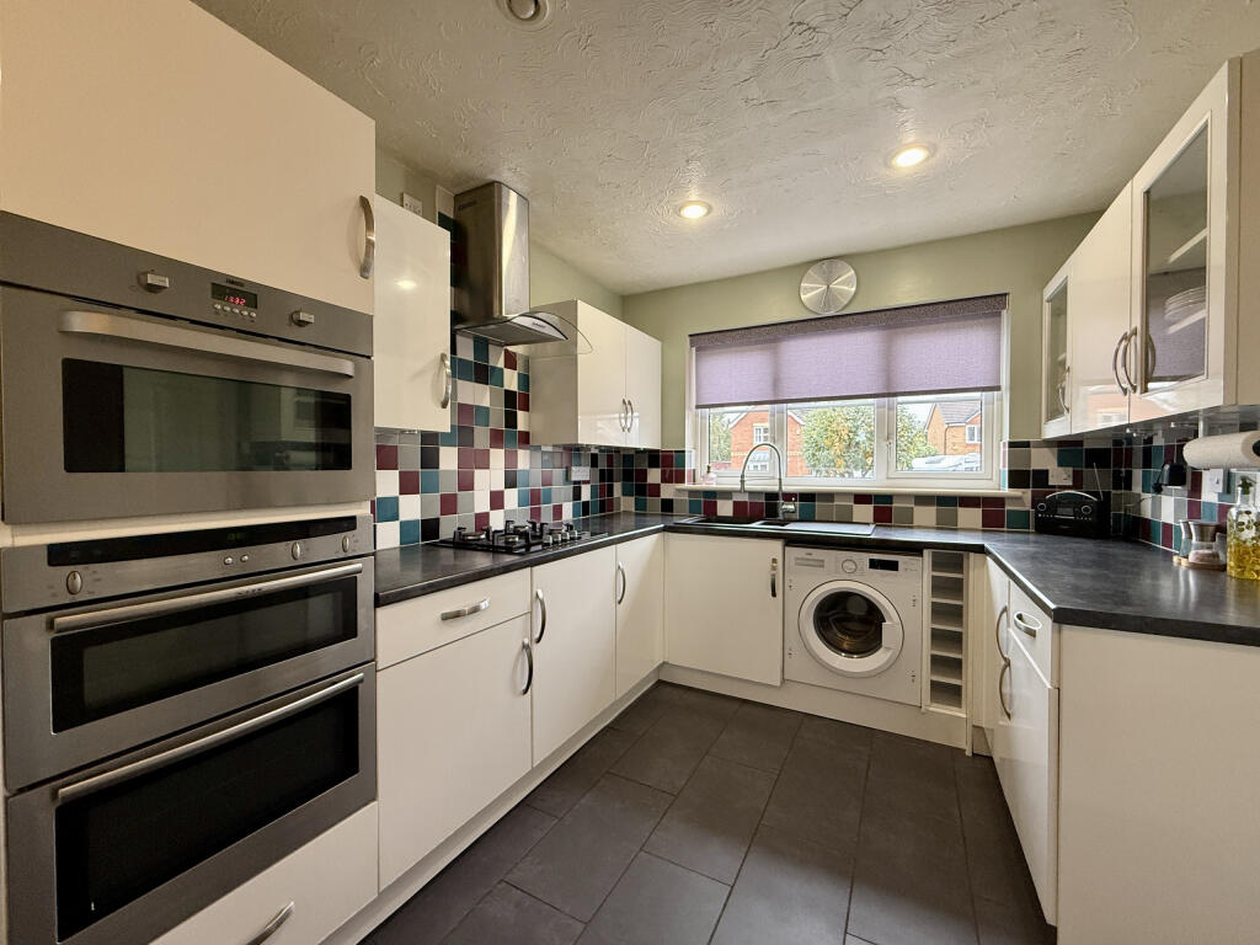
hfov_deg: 102.1
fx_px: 510
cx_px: 630
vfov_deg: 85.7
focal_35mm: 14
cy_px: 472
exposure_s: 1/100
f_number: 2.2
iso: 200
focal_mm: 2.22
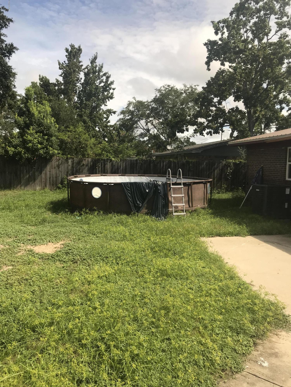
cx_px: 146
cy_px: 194
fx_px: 314
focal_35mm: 28
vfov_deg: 63.4
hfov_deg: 49.7
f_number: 1.8
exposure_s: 1/2519
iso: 20
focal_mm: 3.99
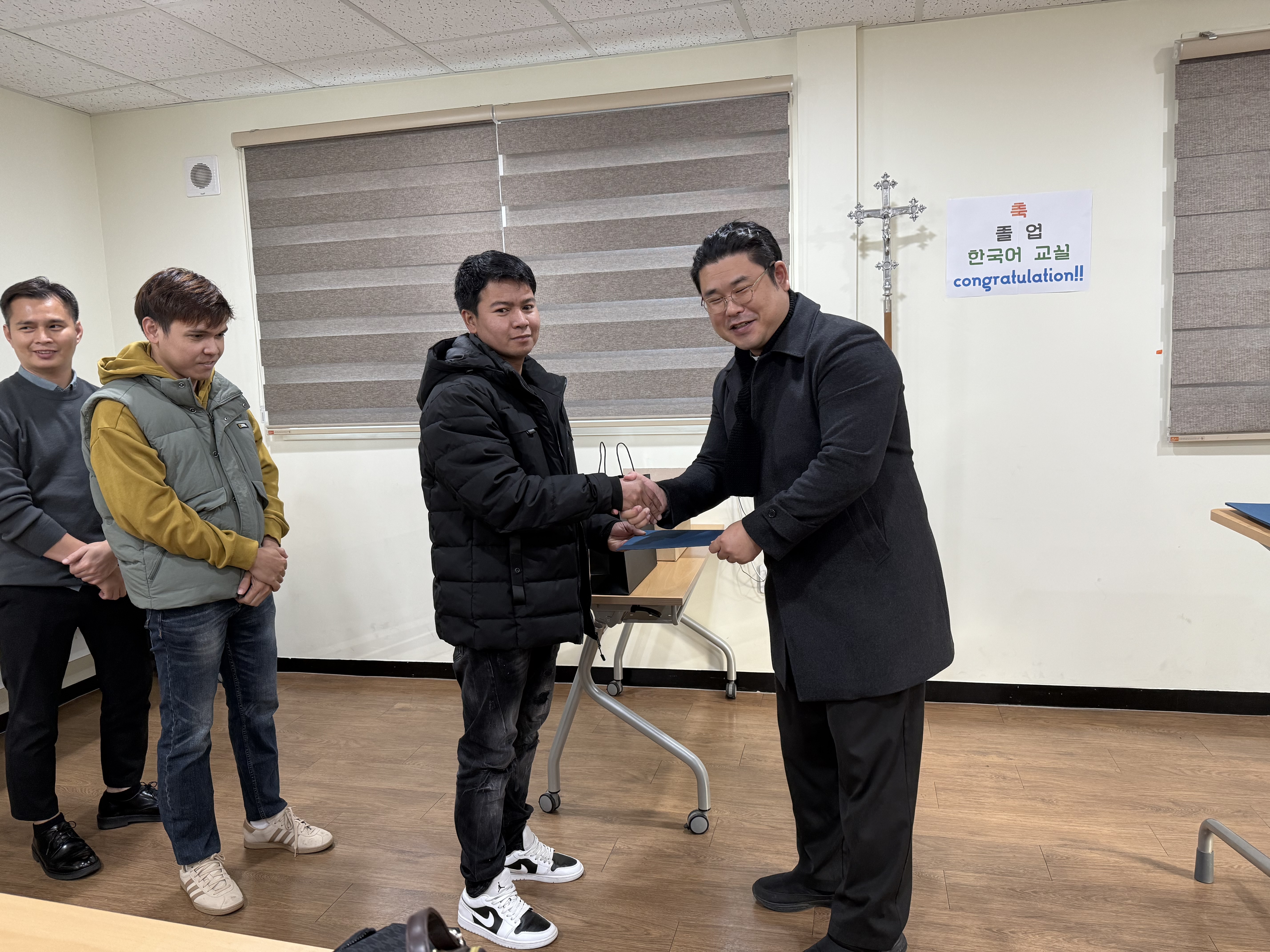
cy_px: 476
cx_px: 635
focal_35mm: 24
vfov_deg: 56.8
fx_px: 881
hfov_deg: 71.6
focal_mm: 6.76
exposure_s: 1/84
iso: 200
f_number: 1.78
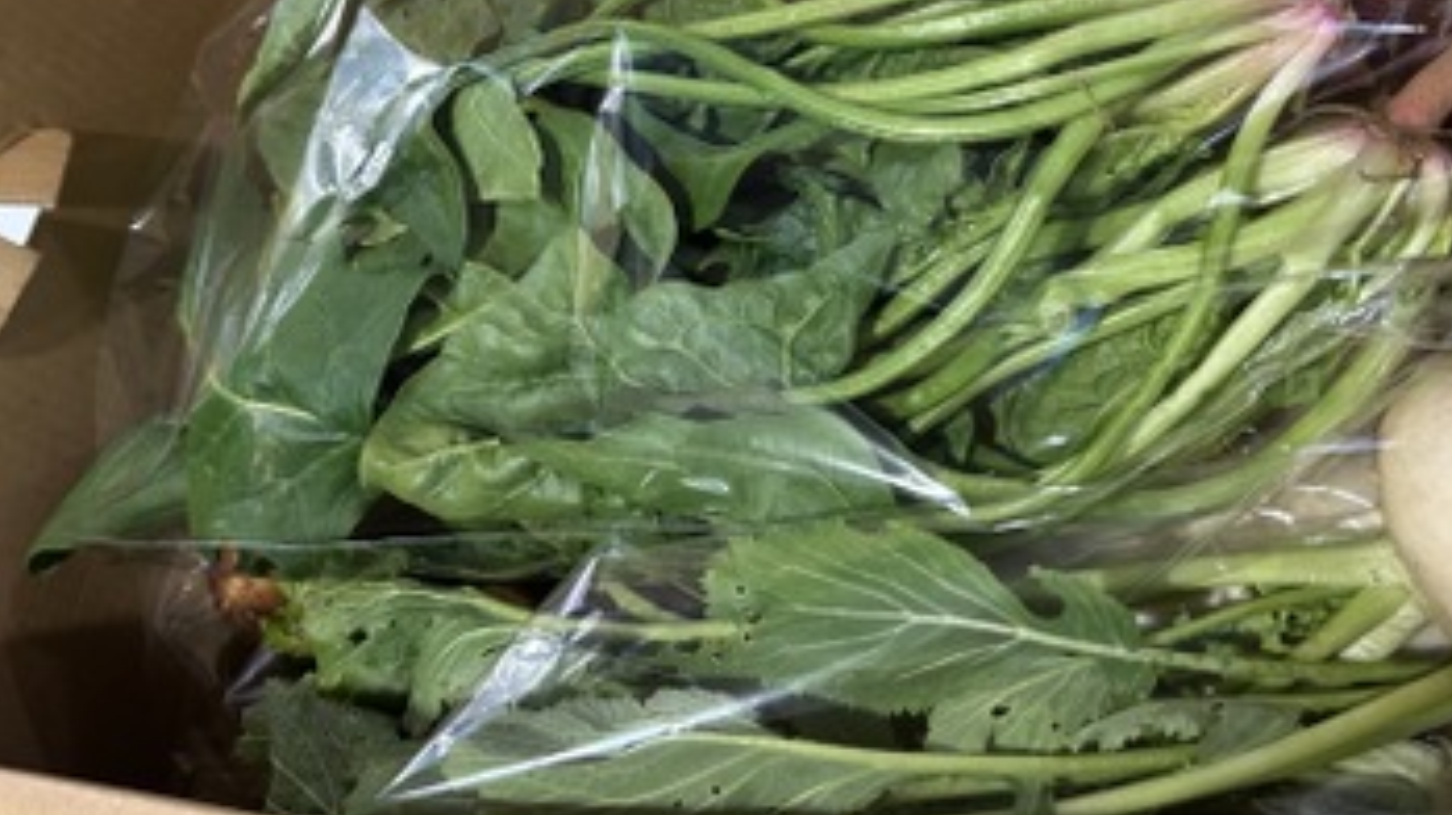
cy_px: 154
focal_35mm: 39
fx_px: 1501
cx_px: 662
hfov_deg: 51.6
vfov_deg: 29.6
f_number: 1.5
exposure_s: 1/50
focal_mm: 5.7
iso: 250
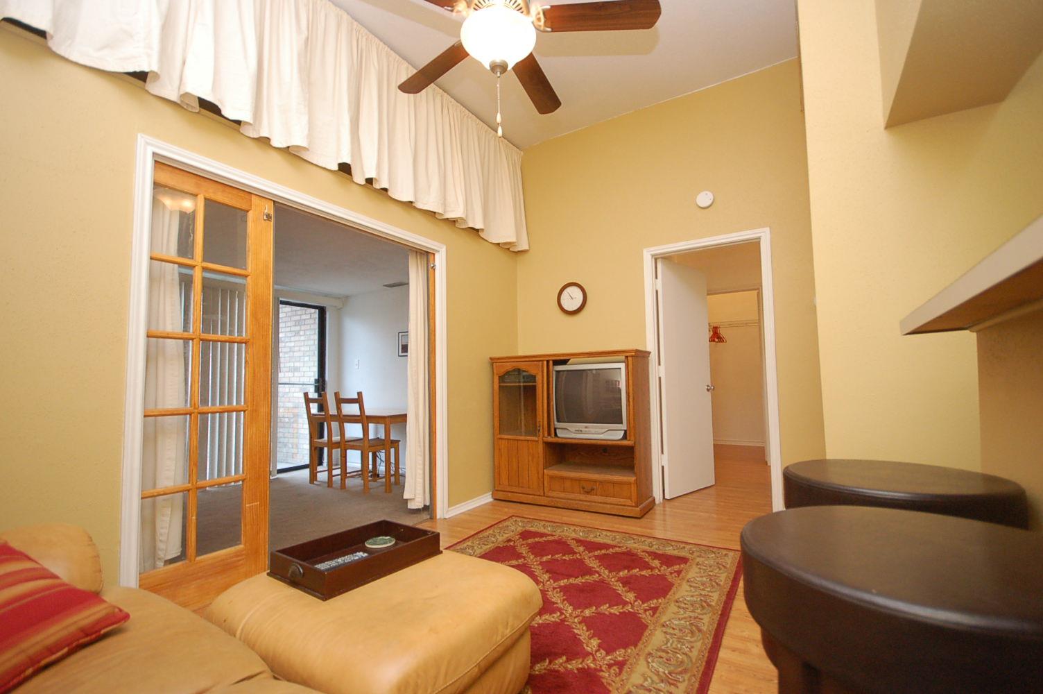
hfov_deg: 100.4
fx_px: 434
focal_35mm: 15
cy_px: 347
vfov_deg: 77.2
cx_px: 522
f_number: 4
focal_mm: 10
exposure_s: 1/60
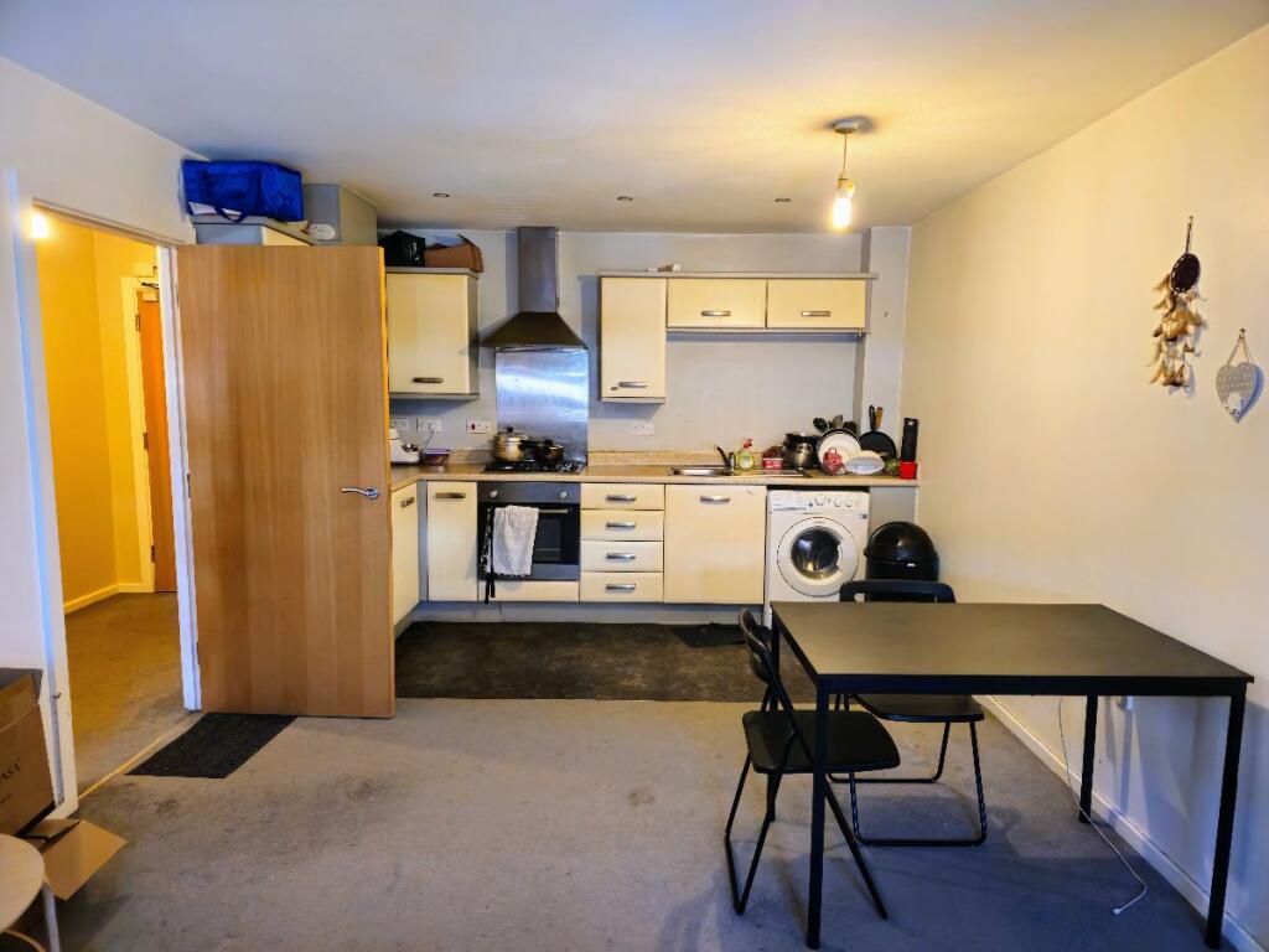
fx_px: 843
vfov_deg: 58.9
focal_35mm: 23
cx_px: 634
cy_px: 476
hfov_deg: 73.9
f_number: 1.7
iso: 500
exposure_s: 1/50
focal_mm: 6.3
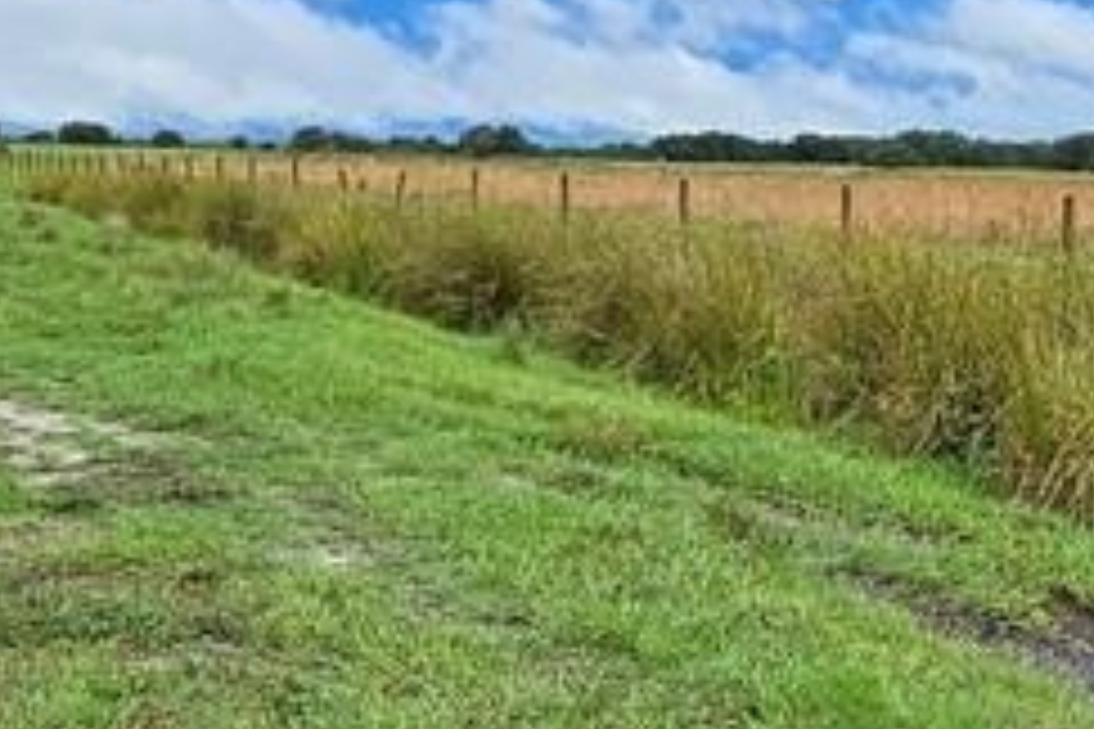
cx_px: 837
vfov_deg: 23.6
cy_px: 220
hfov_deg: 34.2
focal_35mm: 57
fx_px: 1732
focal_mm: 2.2
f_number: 2.2
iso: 50
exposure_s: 1/4222
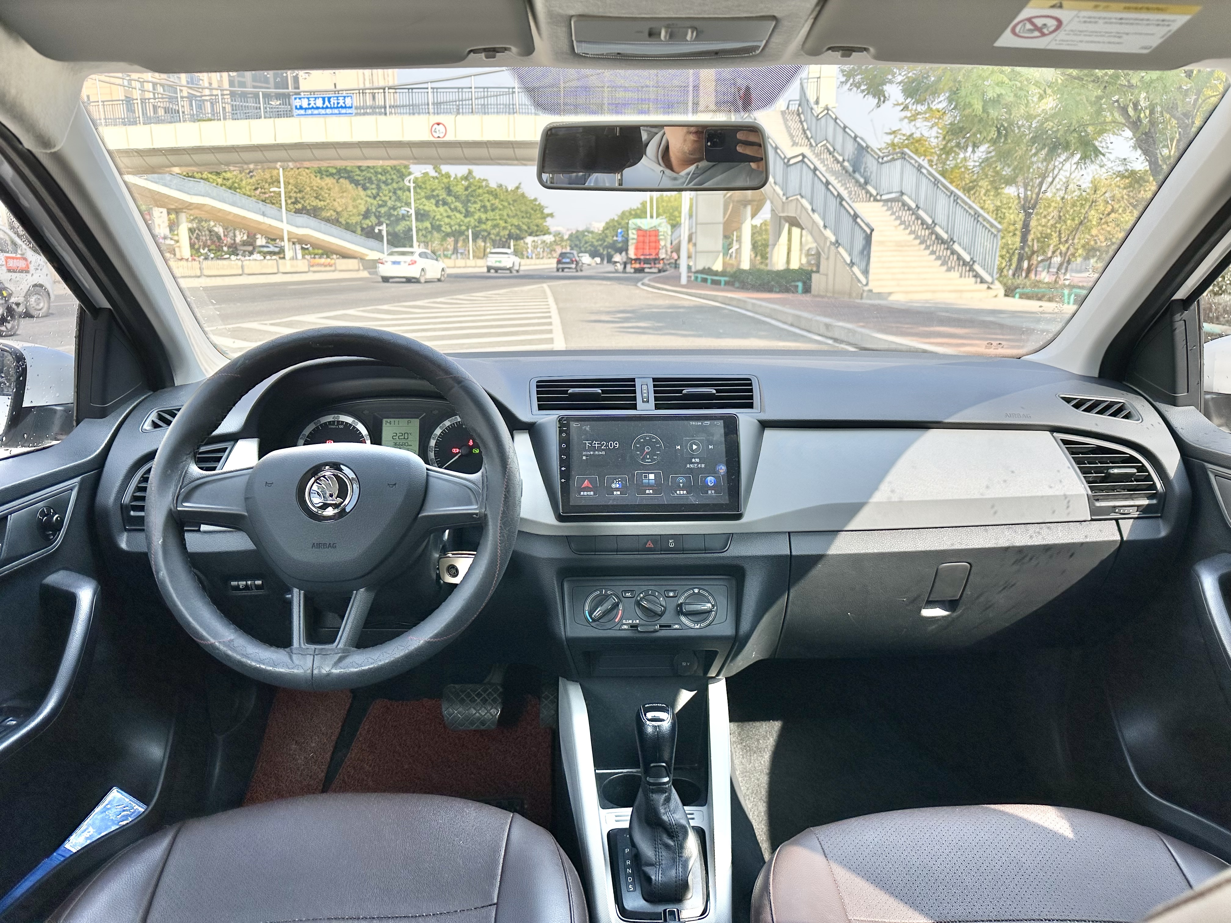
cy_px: 462
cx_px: 616
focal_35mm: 24
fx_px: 853
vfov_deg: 56.8
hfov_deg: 71.6
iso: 80
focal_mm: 6.86
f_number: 1.78
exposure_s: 1/822
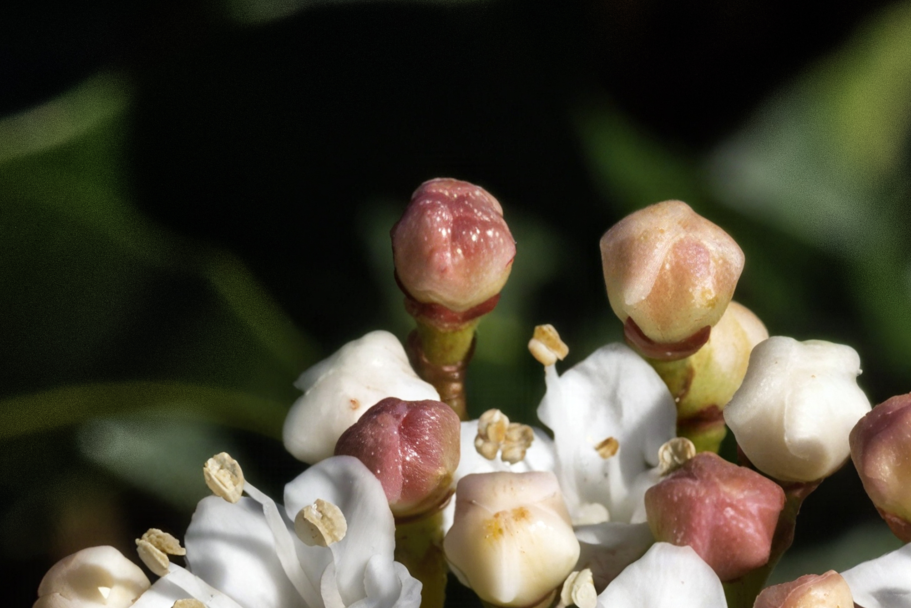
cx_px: 1148
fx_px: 10957
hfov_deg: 4.7
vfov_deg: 3.2
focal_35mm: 433
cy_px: 1086
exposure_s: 1/125
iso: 400
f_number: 40
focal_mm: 105
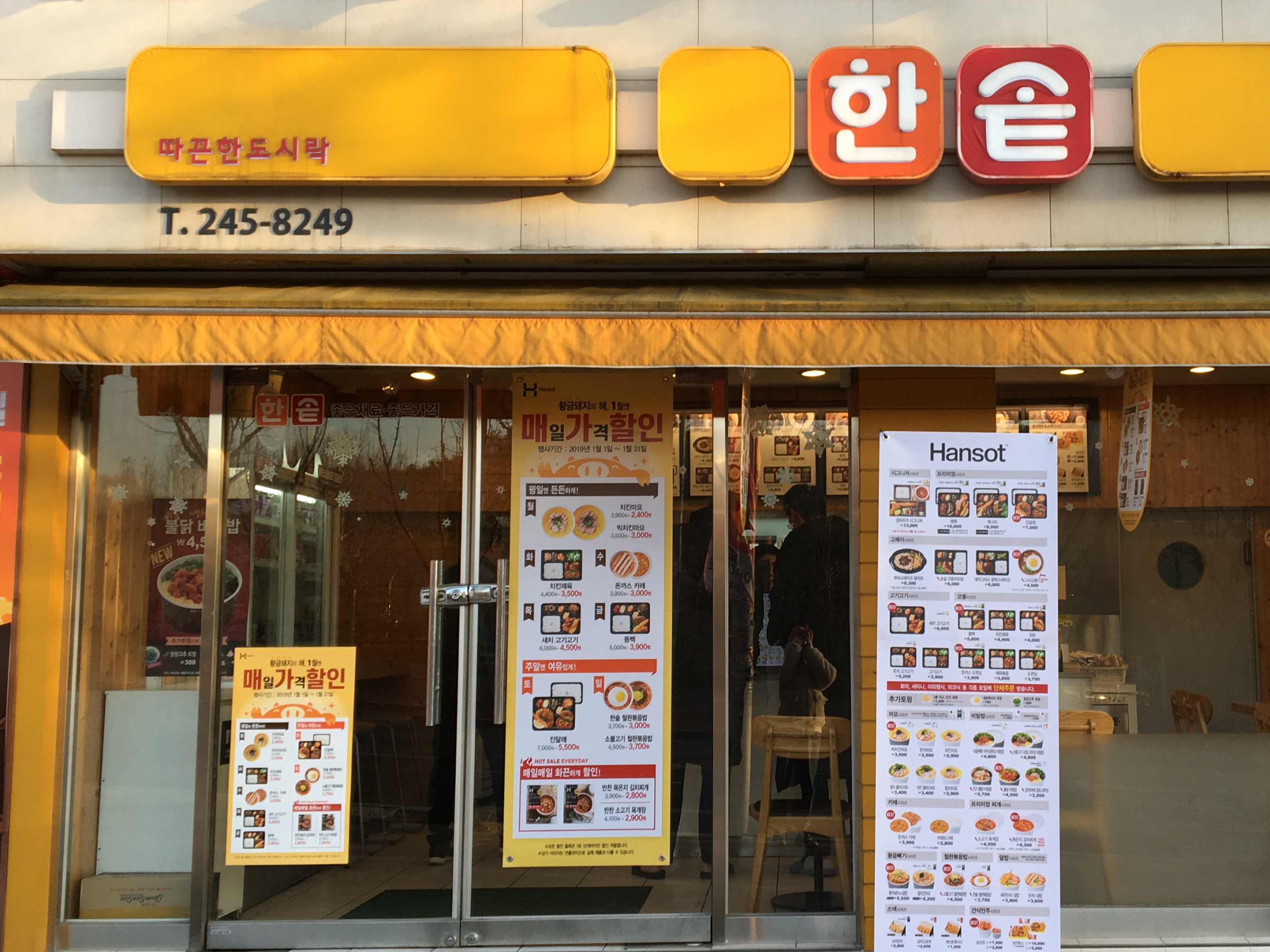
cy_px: 471
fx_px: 1578
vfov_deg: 33.6
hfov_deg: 43.4
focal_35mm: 43
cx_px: 824
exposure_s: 1/120
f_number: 2.2
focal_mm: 4.15
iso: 25
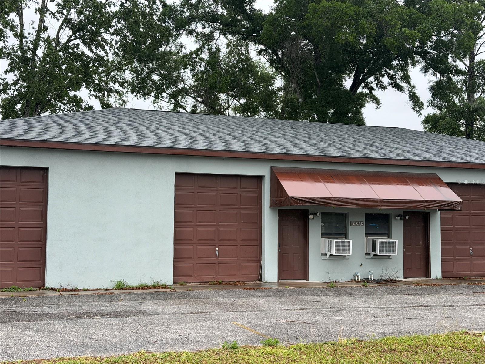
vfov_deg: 30.3
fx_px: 673
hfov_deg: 39.7
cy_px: 182
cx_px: 242
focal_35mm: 48
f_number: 1.78
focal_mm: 6.76
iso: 80
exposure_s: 1/2273
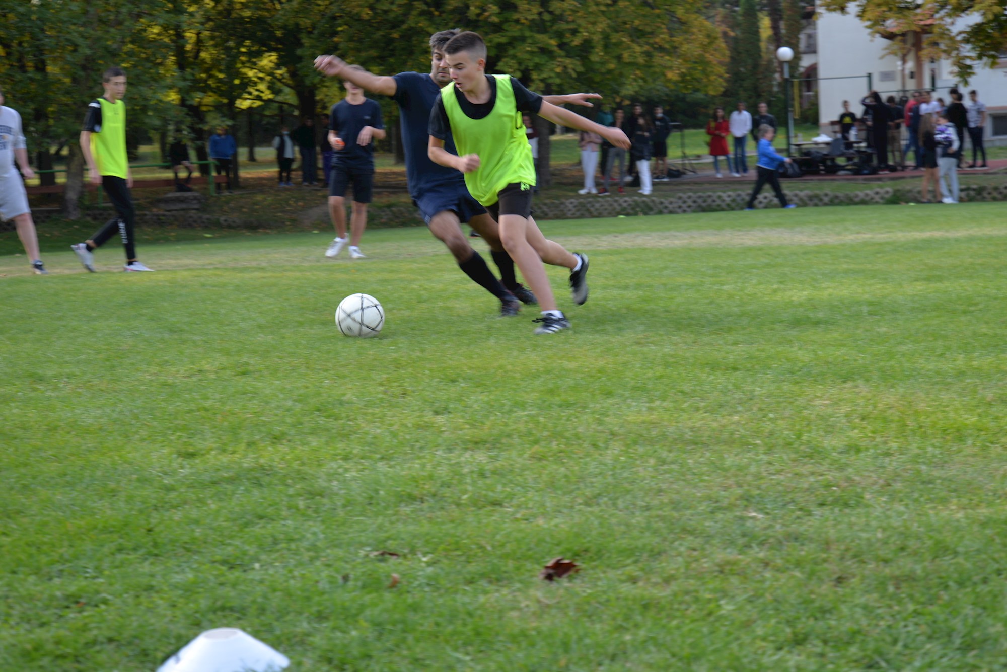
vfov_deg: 20.9
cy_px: 336
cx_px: 504
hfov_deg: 30.9
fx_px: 1819
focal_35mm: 65
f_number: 6.3
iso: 200
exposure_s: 1/160
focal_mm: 65
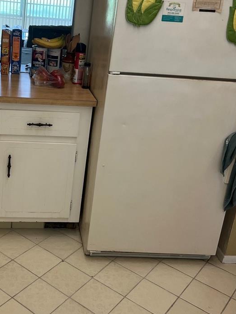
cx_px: 51
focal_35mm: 45
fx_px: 409
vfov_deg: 41.9
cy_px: 126
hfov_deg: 31.4
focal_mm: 5.7
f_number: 1.5
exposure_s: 1/120
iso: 125
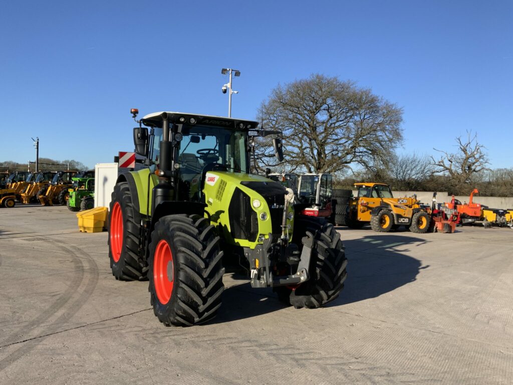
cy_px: 192
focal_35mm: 29
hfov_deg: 61.7
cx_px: 256
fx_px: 430
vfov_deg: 48.2
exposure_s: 1/1730
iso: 16
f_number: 1.8
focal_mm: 3
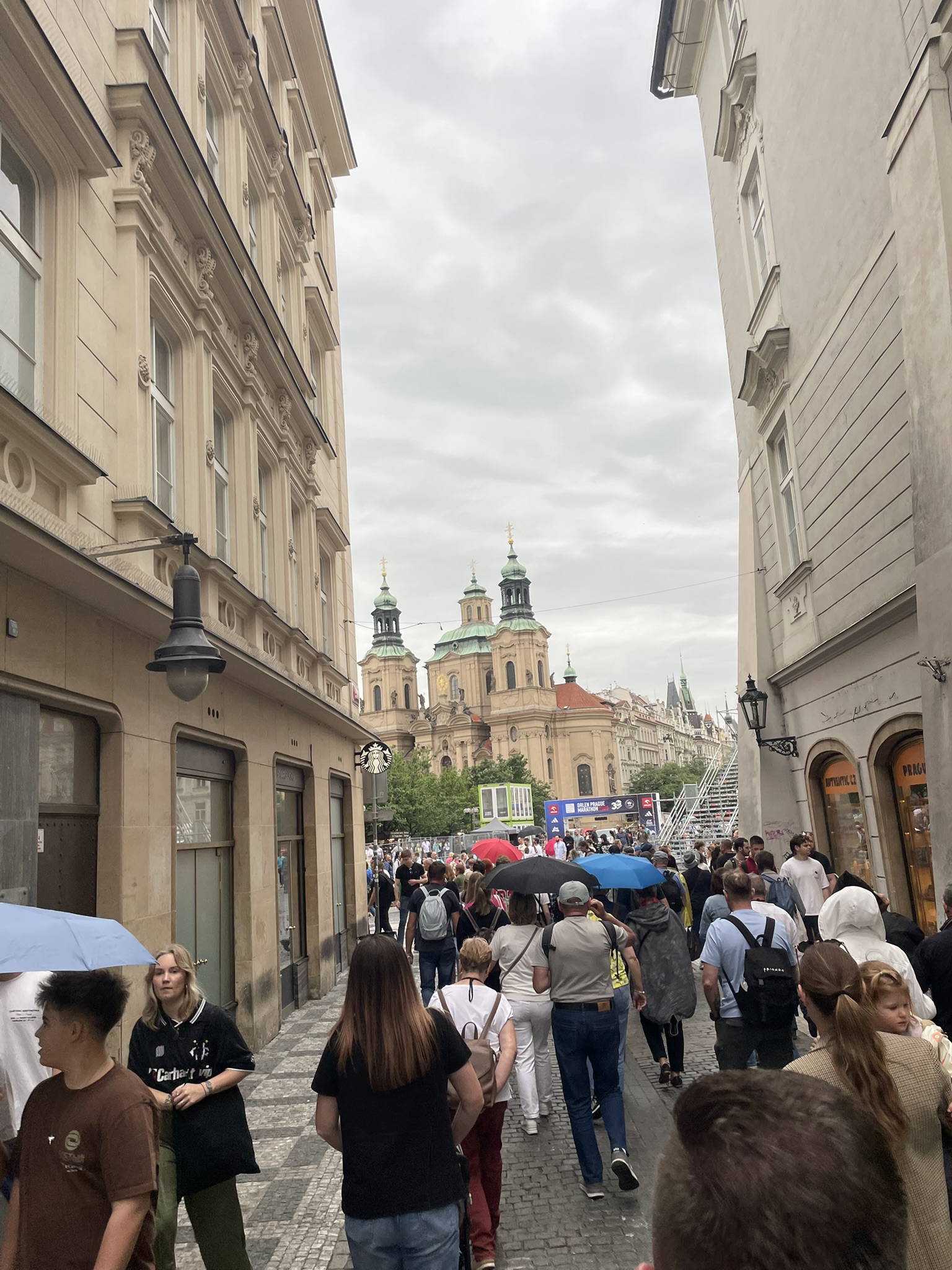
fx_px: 953
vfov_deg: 67.3
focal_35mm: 26
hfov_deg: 53.1
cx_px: 476
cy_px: 635
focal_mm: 4.2
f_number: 1.6
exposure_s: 1/310
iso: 32
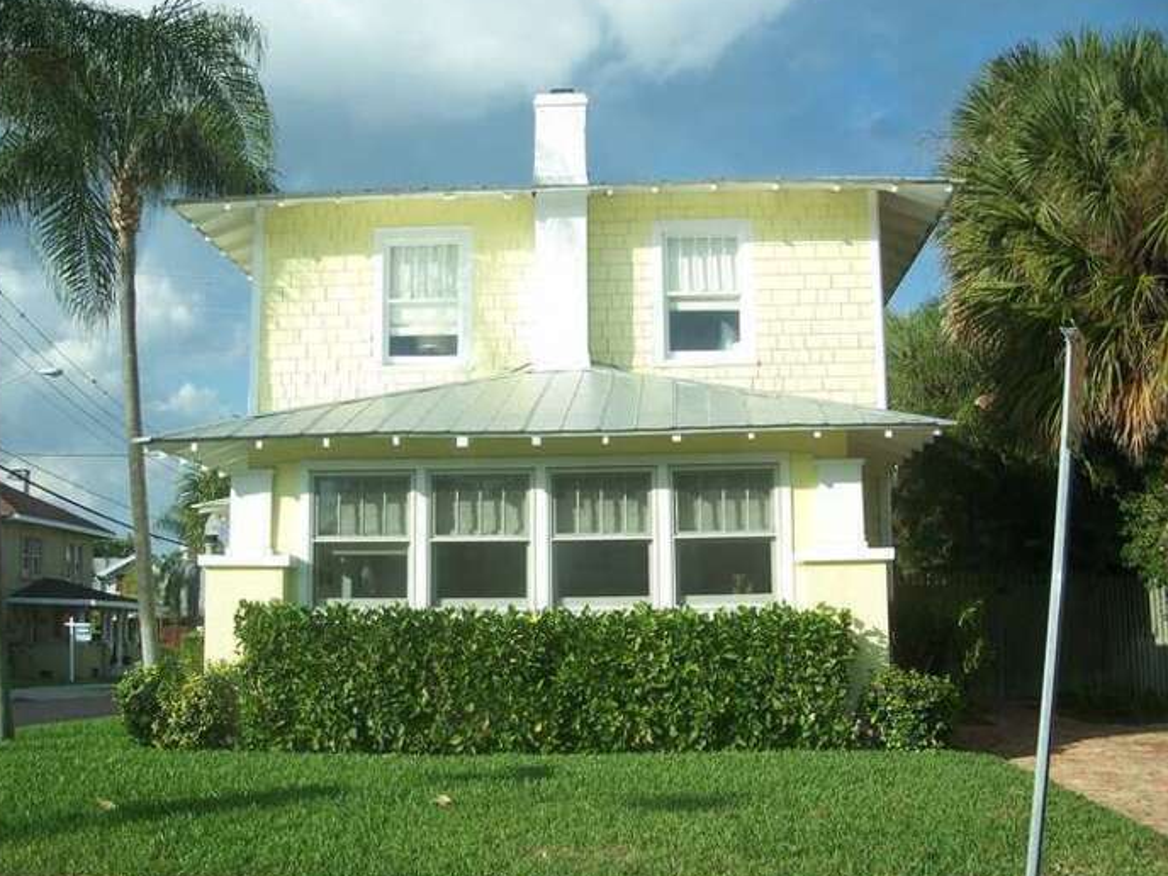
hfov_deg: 43.8
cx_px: 545
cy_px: 458
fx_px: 1451
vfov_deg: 33.6
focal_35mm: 43
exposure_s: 1/640
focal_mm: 7.8
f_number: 2.8
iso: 64
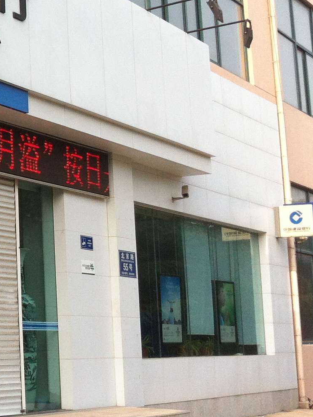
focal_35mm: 91
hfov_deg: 14.7
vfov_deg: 21.4
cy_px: 135
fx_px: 1096
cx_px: -207
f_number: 2.8
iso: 80
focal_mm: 3.85
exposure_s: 1/773
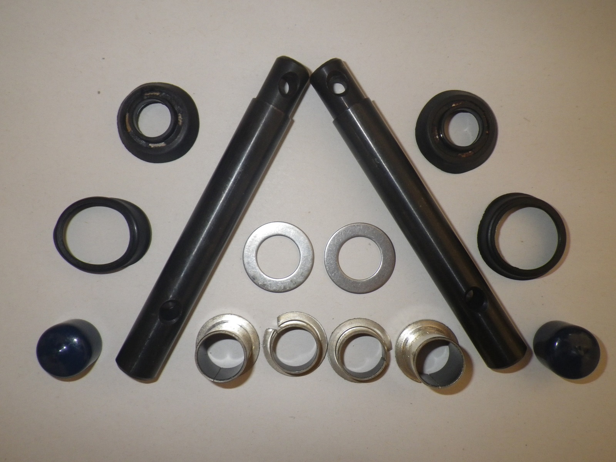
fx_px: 498
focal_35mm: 28
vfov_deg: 49.7
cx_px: 308
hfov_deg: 63.4
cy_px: 231
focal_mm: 5
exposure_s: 1/50
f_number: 4.2
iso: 160
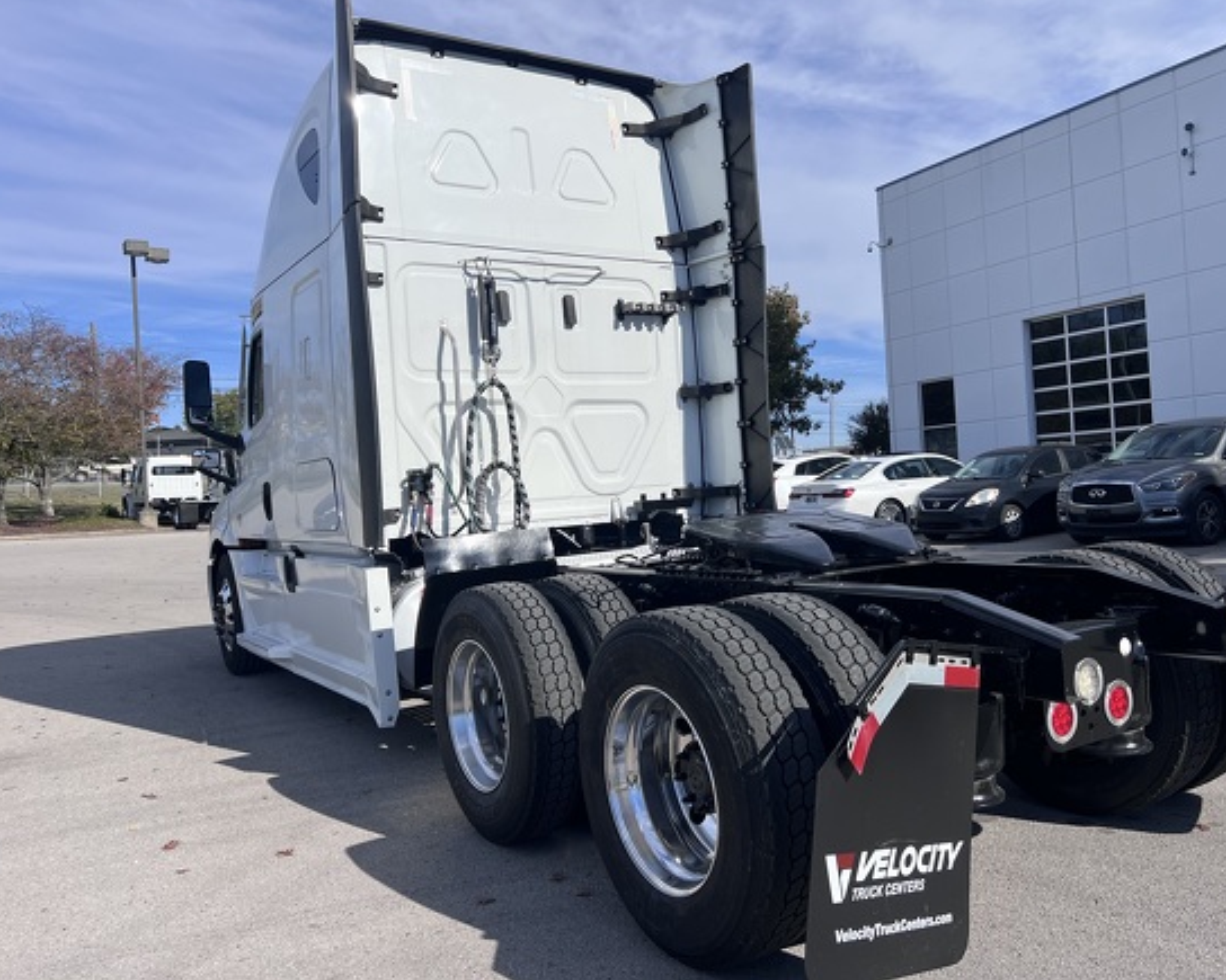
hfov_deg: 62.1
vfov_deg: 51.5
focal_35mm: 28
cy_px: 480
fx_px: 1016
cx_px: 669
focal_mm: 5.7
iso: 50
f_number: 1.5
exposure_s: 1/7463
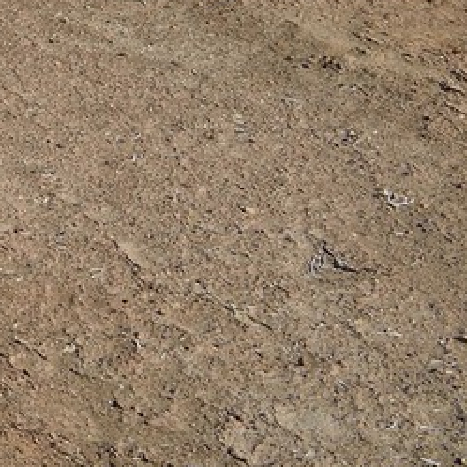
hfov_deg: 9.6
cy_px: -462
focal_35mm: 131
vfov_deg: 11.9
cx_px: -1024
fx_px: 1999
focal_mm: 24
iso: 200
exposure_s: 1/250
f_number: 14
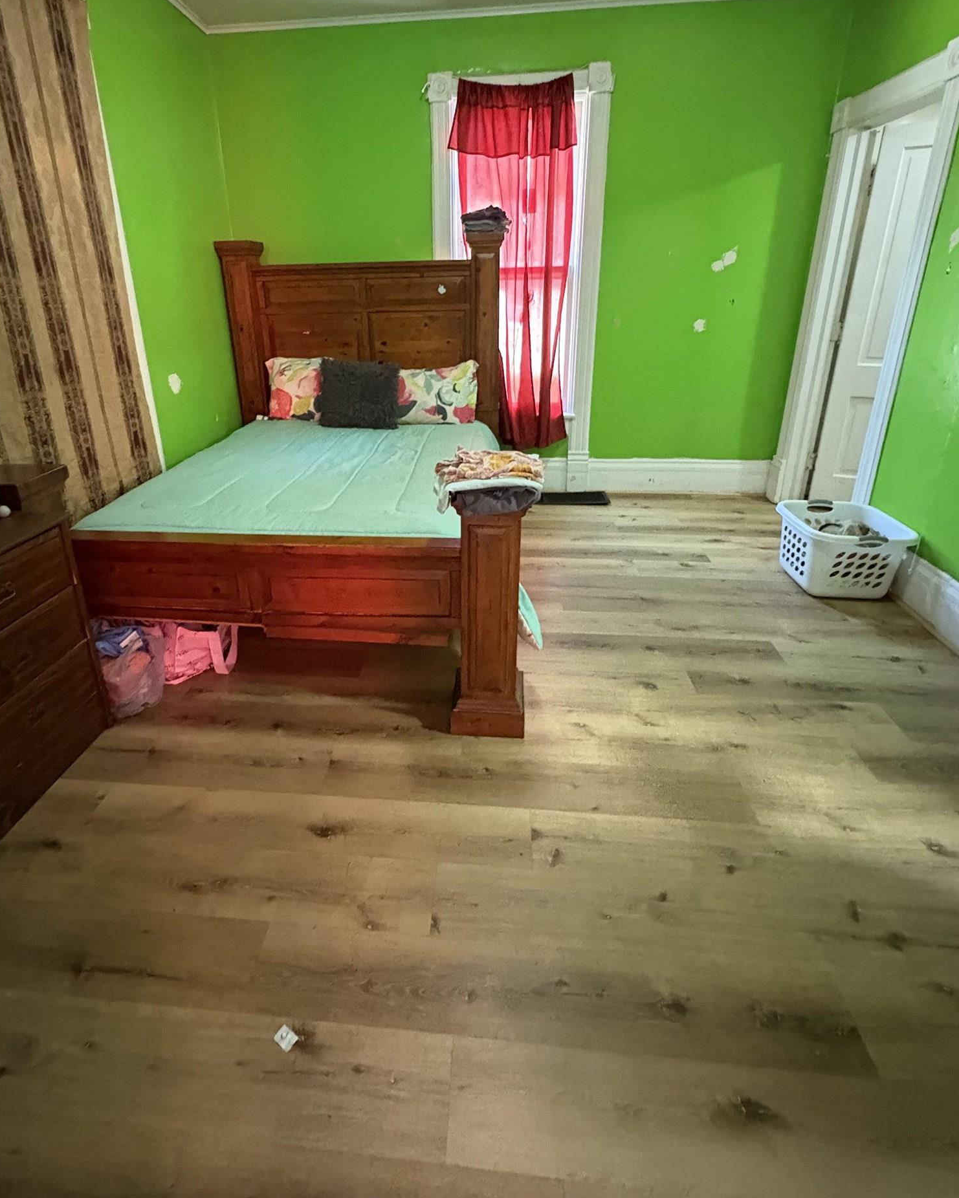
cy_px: 495
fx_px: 603
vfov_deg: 88.8
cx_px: 441
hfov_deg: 76.8
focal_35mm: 17
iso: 1000
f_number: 2.2
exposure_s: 1/36
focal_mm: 2.22
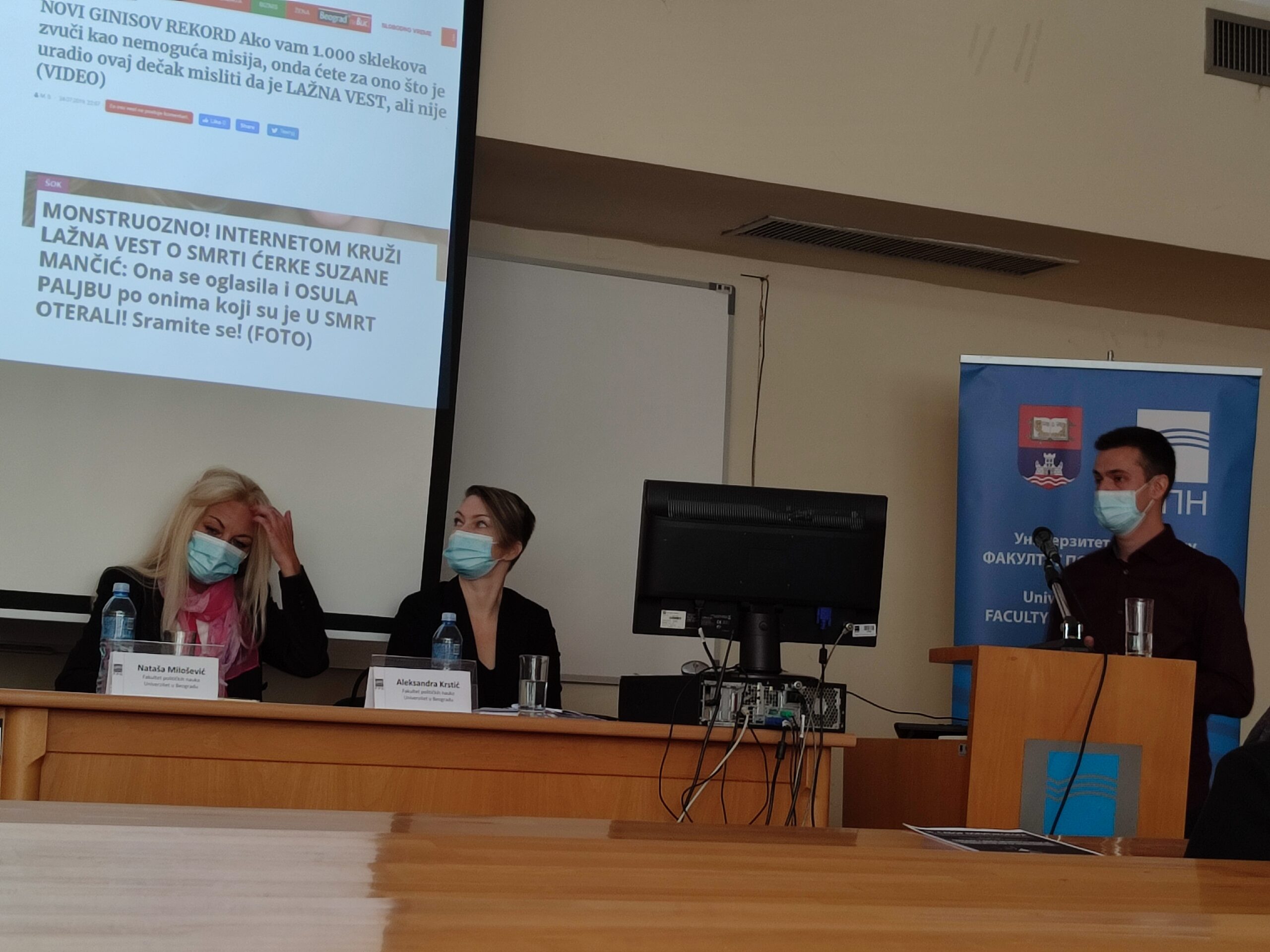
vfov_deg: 54.9
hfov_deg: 69.4
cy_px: 476
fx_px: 917
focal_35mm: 25
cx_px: 635
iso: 111
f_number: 1.9
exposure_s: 1/33
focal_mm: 6.04
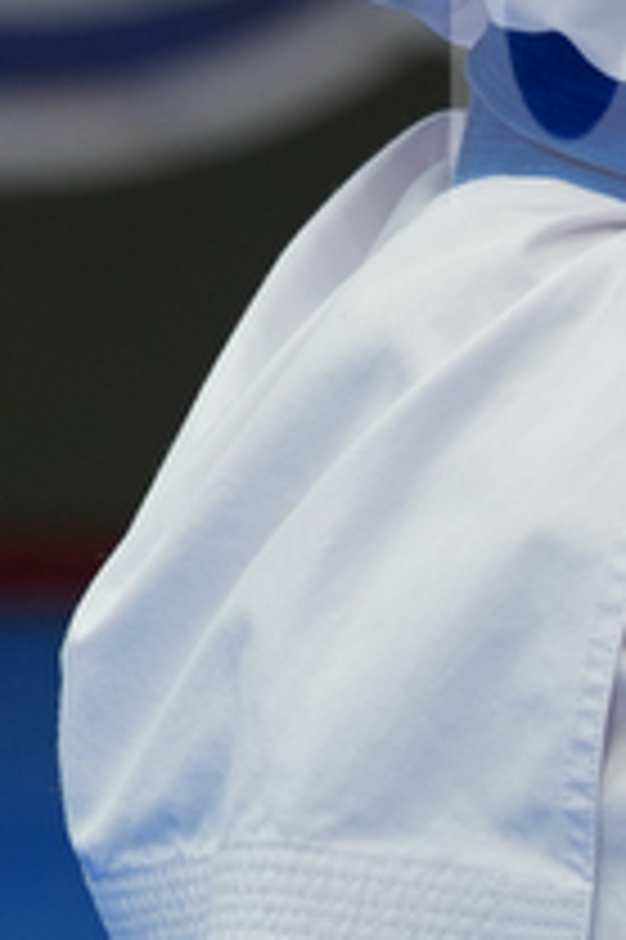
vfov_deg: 1.3
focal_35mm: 1532
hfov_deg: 0.9
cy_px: -270
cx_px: 1464
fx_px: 40023
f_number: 2.8
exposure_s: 1/500
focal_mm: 200
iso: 200
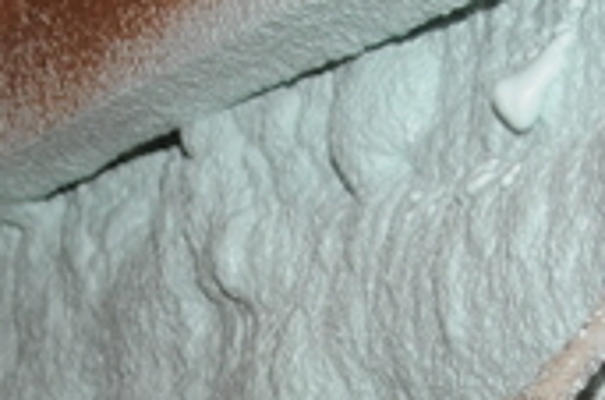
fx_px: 2715
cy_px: 842
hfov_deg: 12.7
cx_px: 294
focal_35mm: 162
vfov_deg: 8.0
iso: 250
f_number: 3.5
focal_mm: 18
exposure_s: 1/60
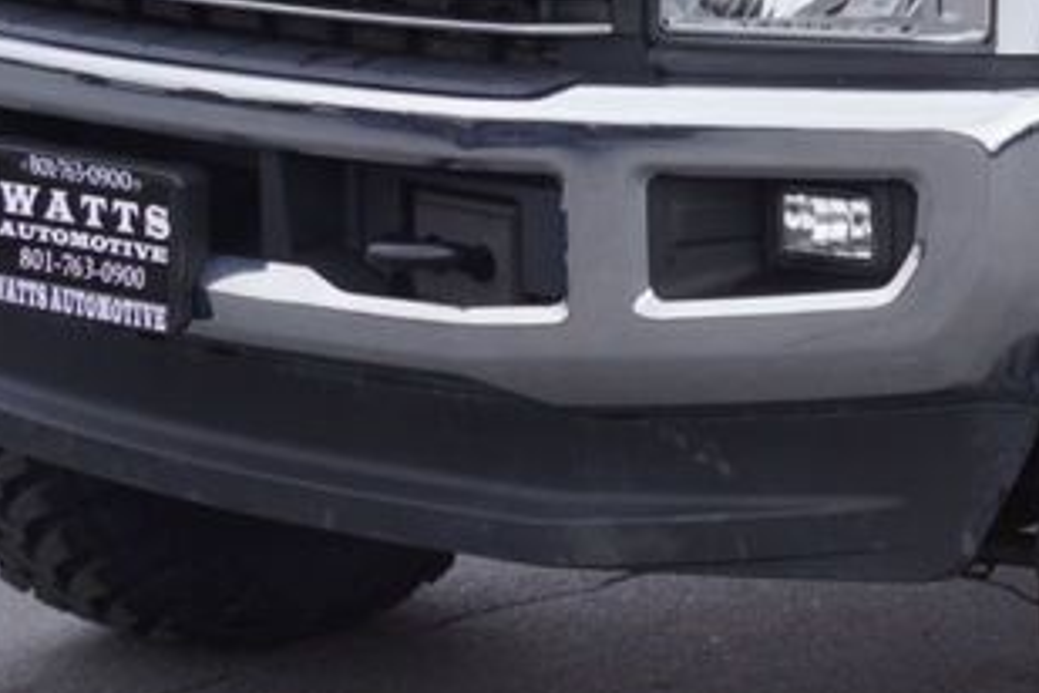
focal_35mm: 149
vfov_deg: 9.1
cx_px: 1375
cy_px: -44
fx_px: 4300
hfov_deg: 13.3
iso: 100
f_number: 5.6
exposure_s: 1/80
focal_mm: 30
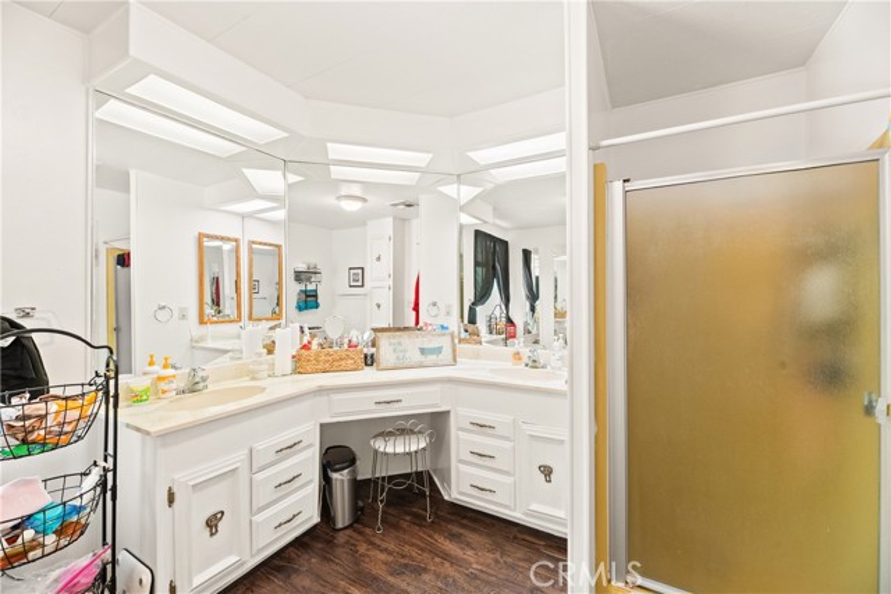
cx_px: 446
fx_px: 347
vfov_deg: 81.2
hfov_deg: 104.2
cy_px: 297
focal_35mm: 14
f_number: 8
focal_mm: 14
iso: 2500
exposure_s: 1/10
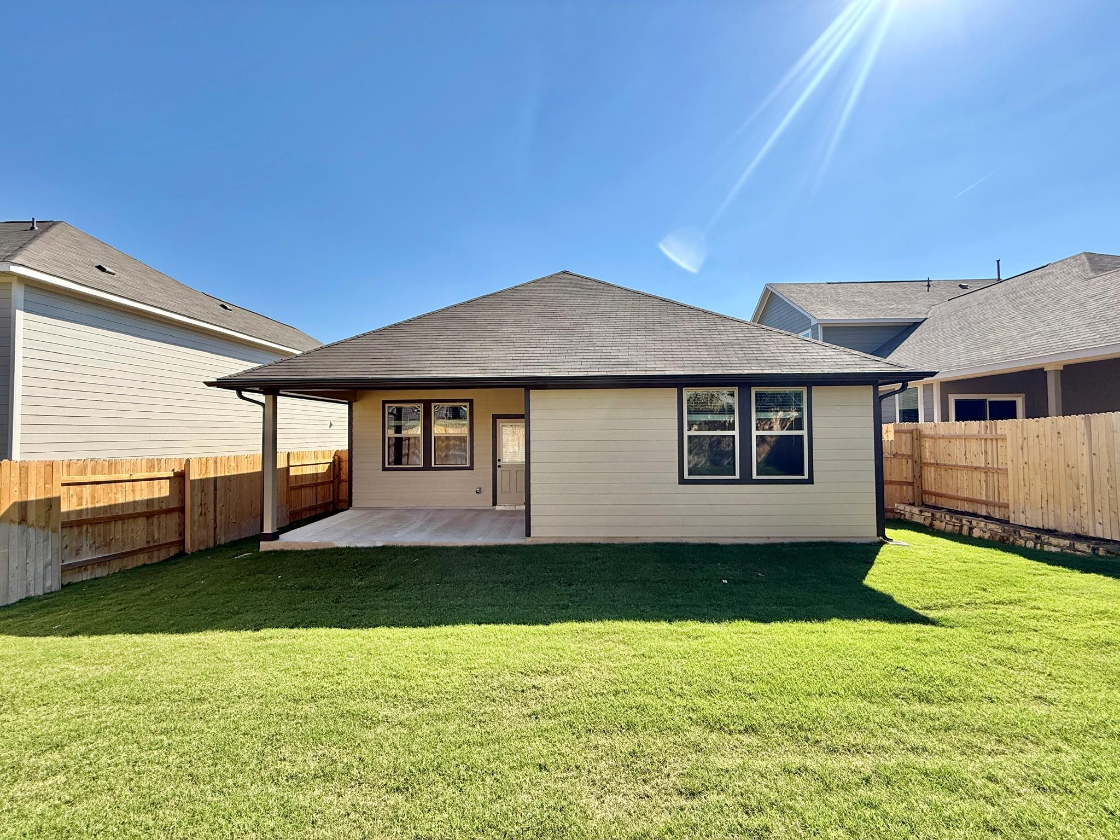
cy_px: 420
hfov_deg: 102.1
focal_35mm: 14
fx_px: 453
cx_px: 560
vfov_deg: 85.7
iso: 50
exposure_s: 1/1431
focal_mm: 2.22
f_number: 2.2
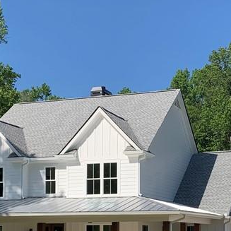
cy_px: 220
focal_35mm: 72
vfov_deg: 23.2
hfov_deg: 23.9
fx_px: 544
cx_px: 156
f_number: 1.8
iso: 25
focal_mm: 4.25
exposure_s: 1/2114
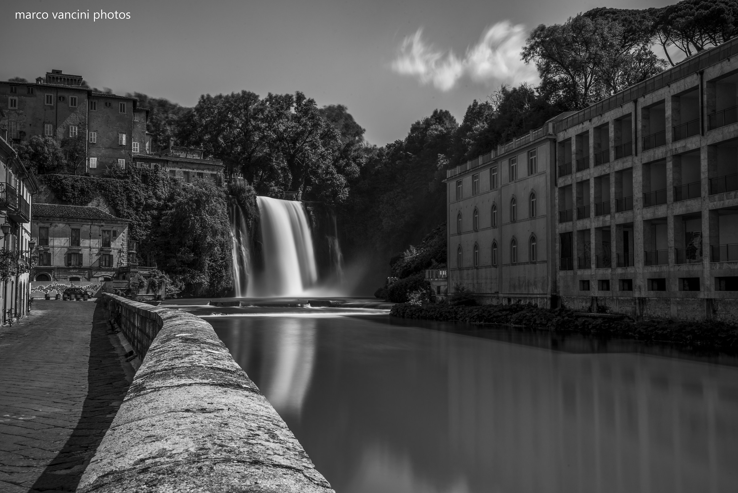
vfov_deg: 36.9
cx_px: 369
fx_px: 738
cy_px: 246
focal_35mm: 36
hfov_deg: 53.1
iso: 50
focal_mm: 36
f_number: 22
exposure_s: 25
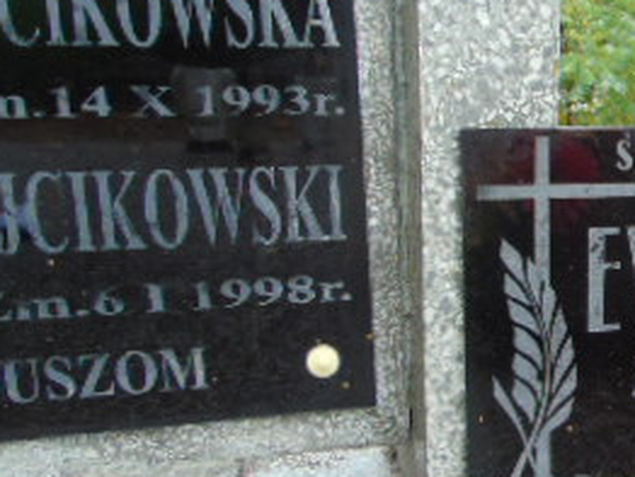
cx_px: 705
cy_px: 312
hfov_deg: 28.6
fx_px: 1120
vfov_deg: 24.0
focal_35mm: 61
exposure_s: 1/50
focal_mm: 4.5
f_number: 3
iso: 100
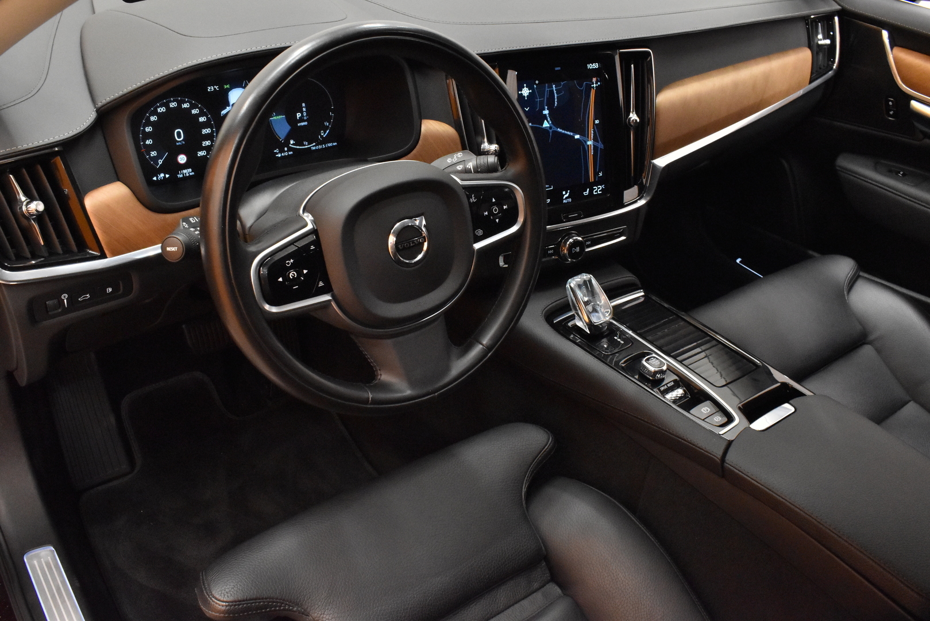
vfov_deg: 40.0
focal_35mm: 33
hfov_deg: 57.2
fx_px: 853
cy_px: 310
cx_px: 465
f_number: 13
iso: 3200
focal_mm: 22
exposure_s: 1/30
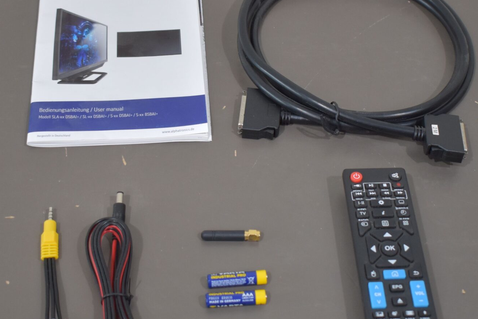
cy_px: 168
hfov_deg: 28.8
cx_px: 248
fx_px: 929
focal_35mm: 70
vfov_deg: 19.5
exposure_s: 1/250
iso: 640
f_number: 3.8
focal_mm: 24
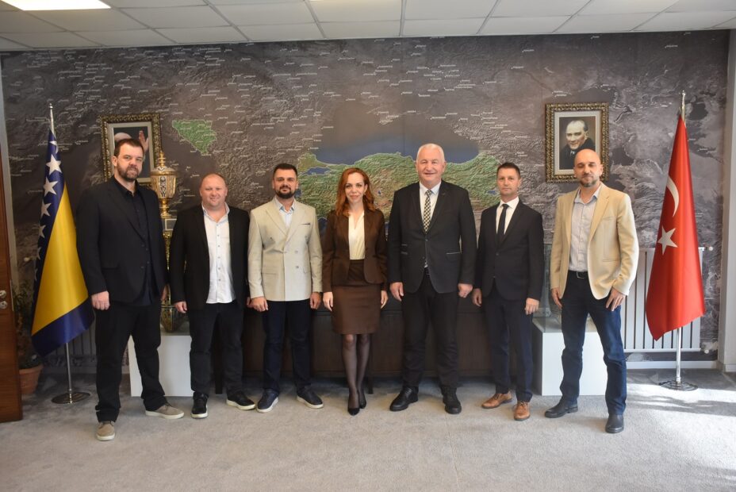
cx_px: 368
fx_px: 675
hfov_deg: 57.2
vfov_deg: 40.0
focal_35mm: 33
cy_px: 246
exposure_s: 1/125
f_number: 5.6
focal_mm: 22
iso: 800
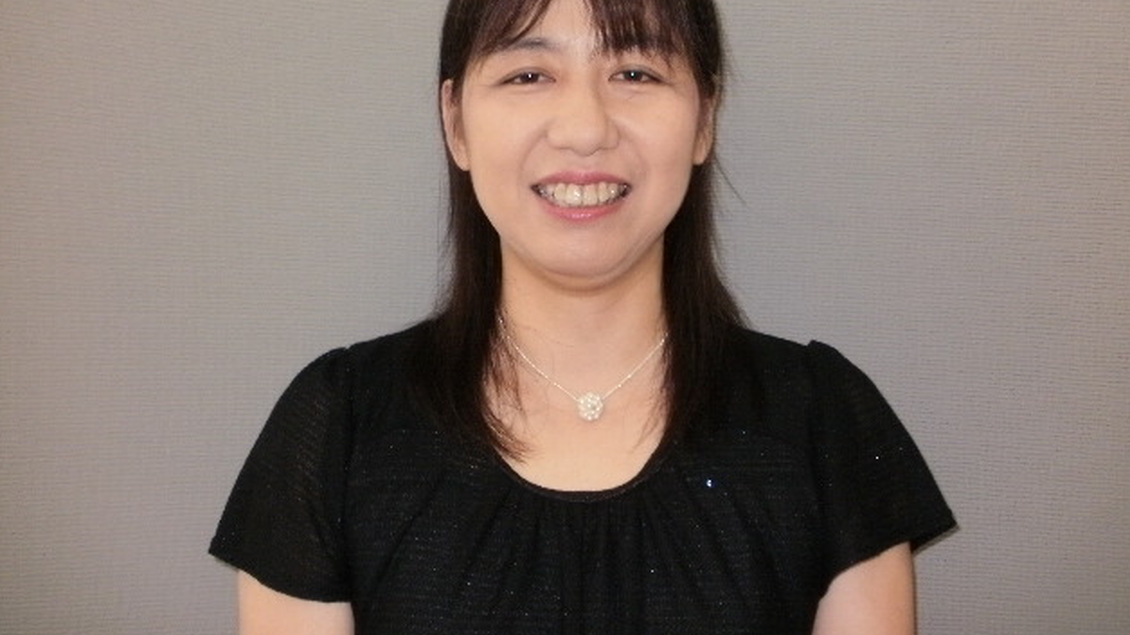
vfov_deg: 29.7
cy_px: 300
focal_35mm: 40
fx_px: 1198
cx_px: 560
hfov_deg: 50.5
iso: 125
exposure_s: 1/30
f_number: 3.5
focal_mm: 6.3
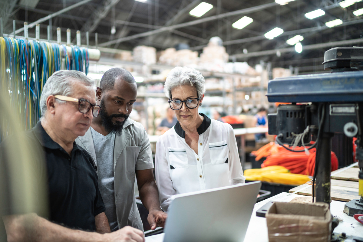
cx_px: 182
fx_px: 353
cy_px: 121
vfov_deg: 37.9
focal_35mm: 35
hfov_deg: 54.4
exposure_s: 1/250
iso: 400
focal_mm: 35
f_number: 1.4
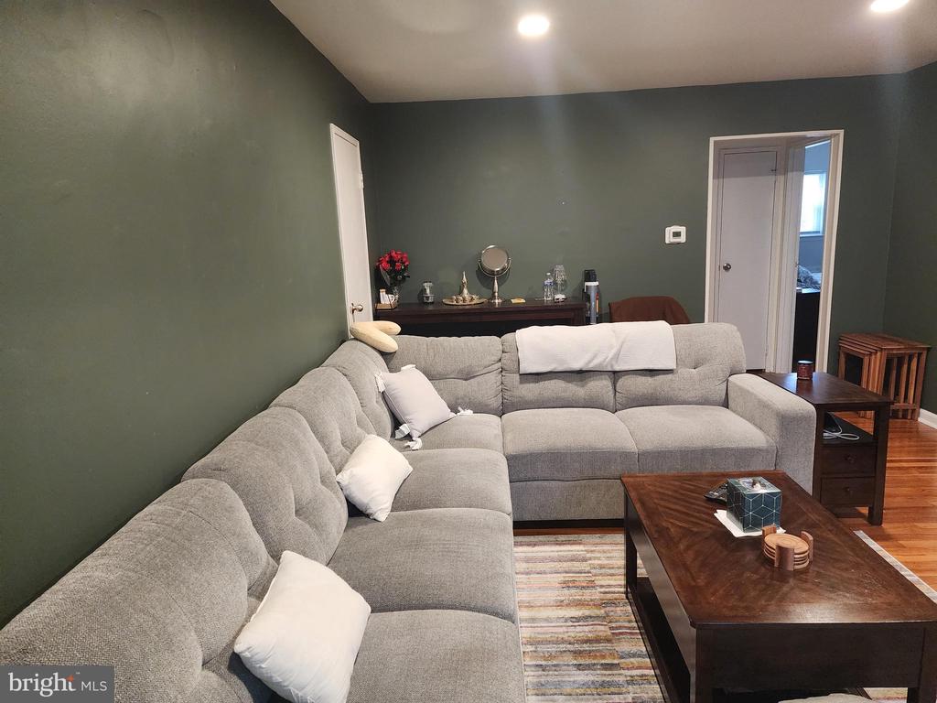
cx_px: 468
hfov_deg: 73.9
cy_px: 352
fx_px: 623
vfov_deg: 58.9
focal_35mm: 23
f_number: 1.8
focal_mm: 6.4
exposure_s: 1/120
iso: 800
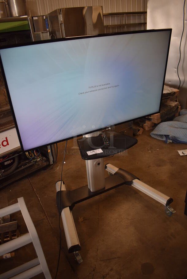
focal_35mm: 27
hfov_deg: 48.0
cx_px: 94
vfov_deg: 67.3
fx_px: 210
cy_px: 140
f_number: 3.5
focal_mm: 18
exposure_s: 1/250
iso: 560
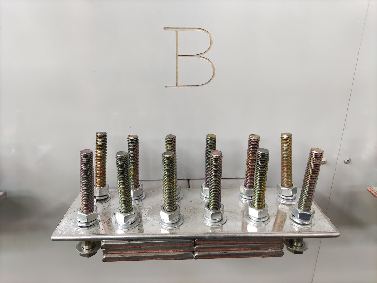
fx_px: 272
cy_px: 142
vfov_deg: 54.9
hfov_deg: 69.4
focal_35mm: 25
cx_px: 188
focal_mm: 4.71
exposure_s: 1/50
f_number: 1.79
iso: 123
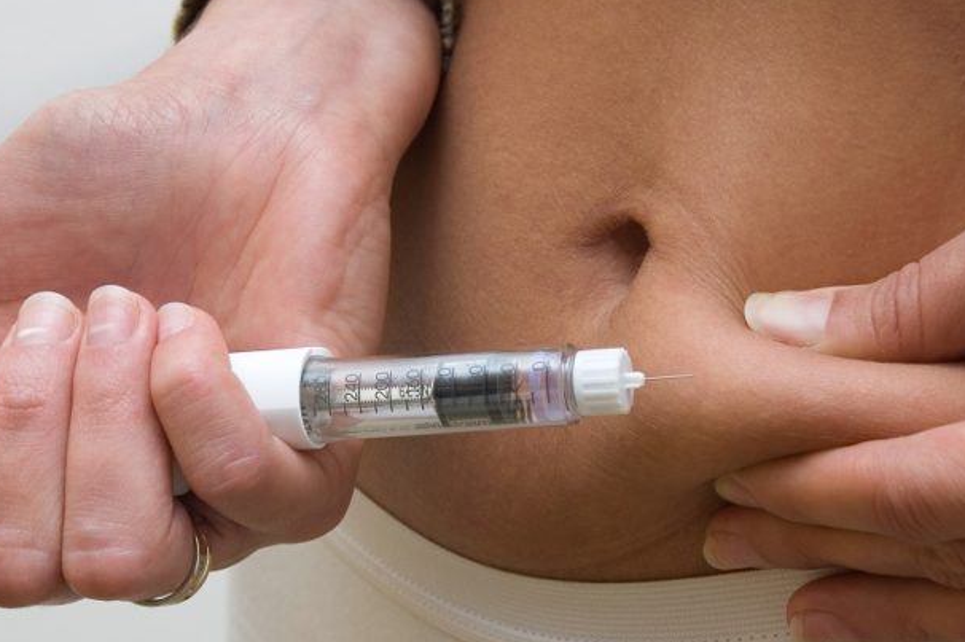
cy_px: 389
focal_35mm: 95
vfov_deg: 14.4
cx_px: 387
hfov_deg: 21.4
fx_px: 2544
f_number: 9
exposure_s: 1/160
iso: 200
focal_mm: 50
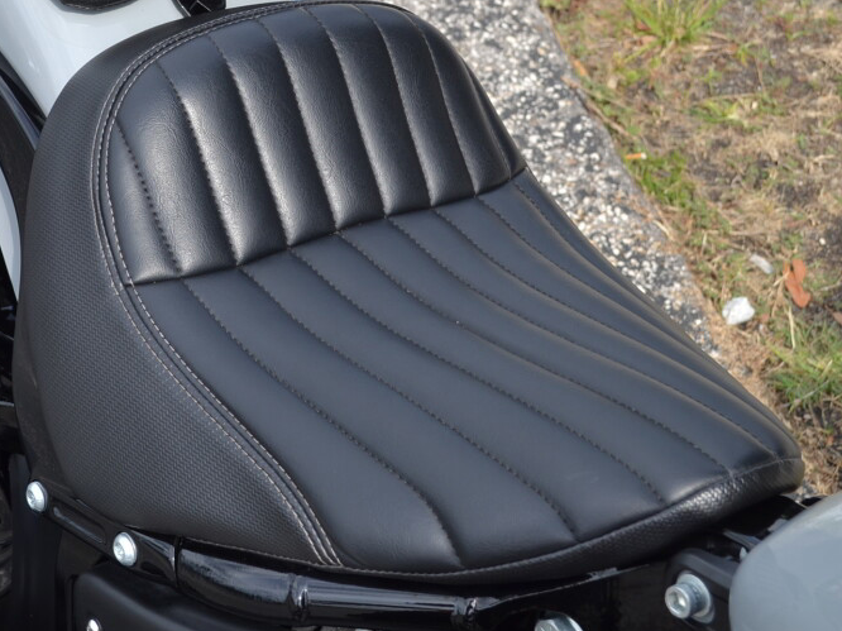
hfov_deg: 24.7
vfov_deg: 18.7
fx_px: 1897
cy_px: 149
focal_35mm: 78
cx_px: 206
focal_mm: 30
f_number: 7.1
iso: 100
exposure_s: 1/200
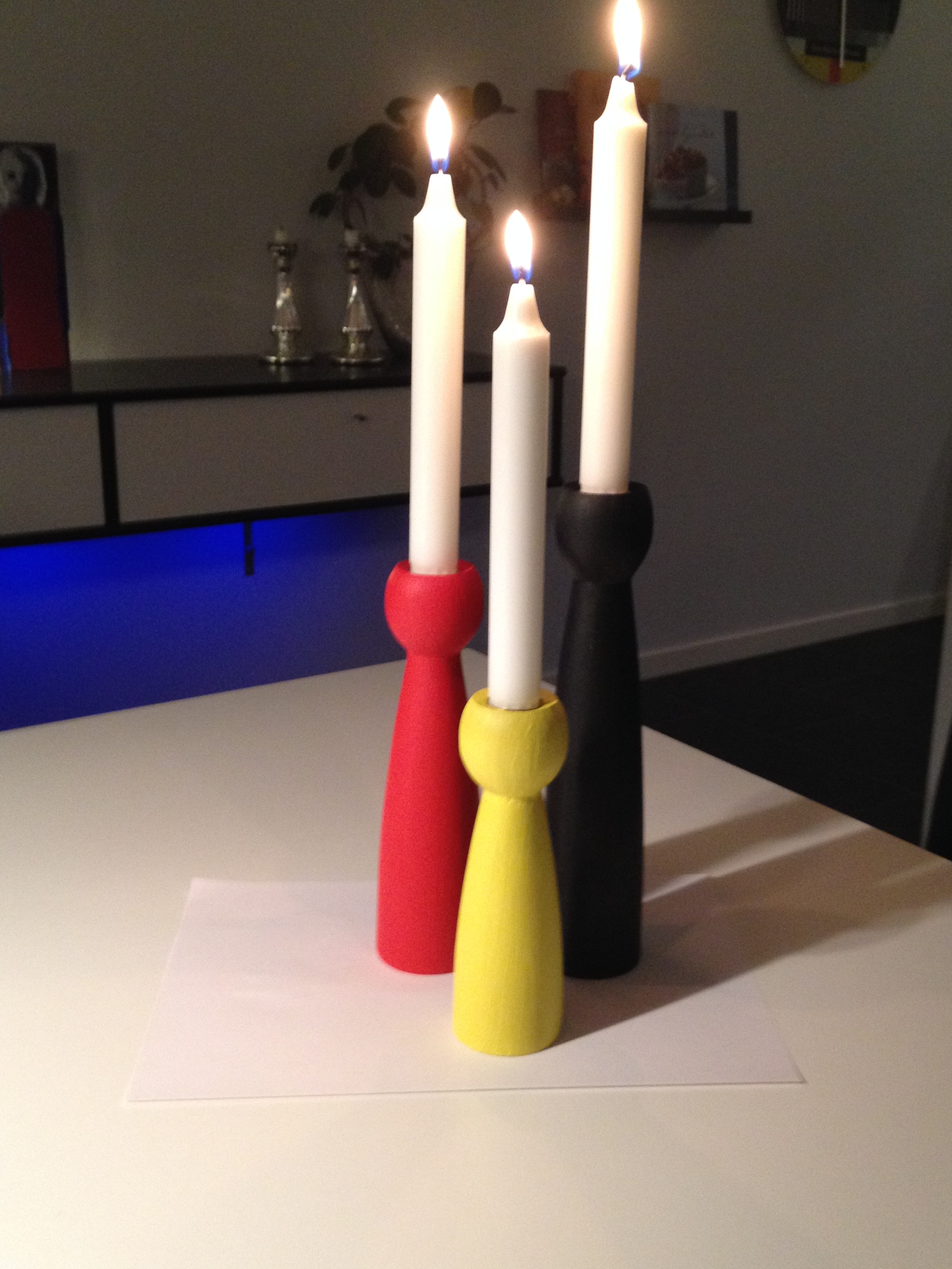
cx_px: 550
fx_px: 1577
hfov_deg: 33.5
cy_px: 659
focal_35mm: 43
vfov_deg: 43.8
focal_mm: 4.28
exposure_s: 1/20
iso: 200
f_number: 2.4
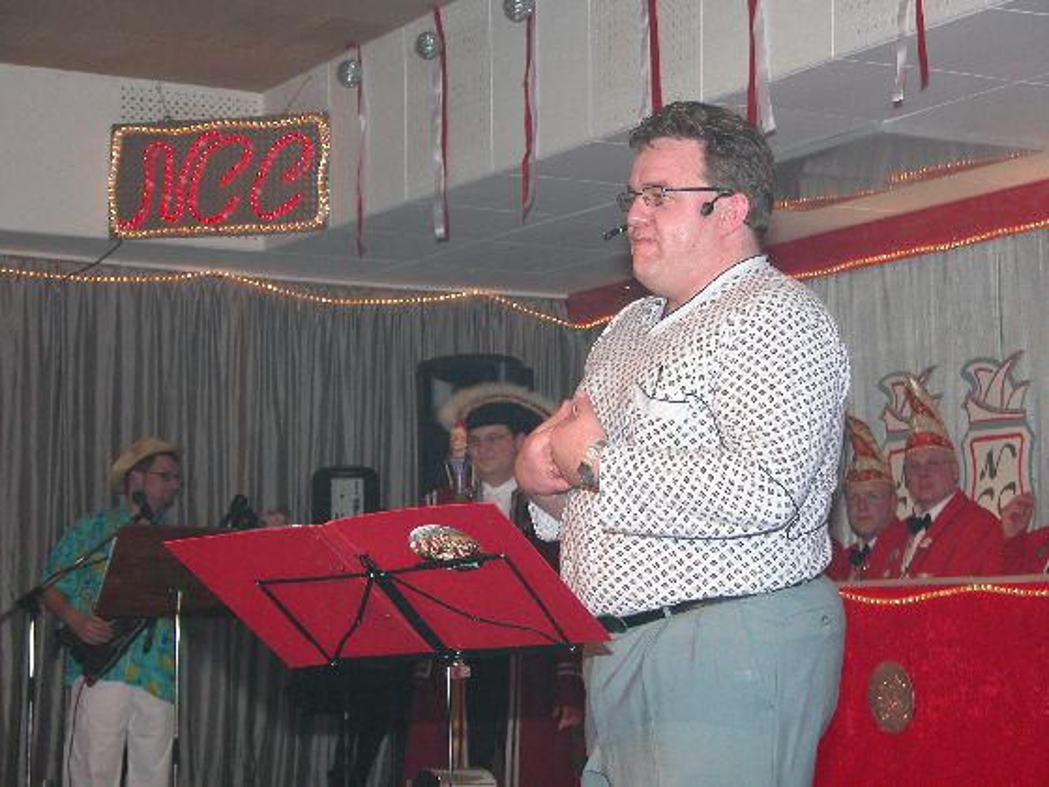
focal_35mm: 88
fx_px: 2667
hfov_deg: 22.3
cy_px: 394
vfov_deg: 16.8
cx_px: 524
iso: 200
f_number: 3.5
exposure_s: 1/125
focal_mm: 22.3
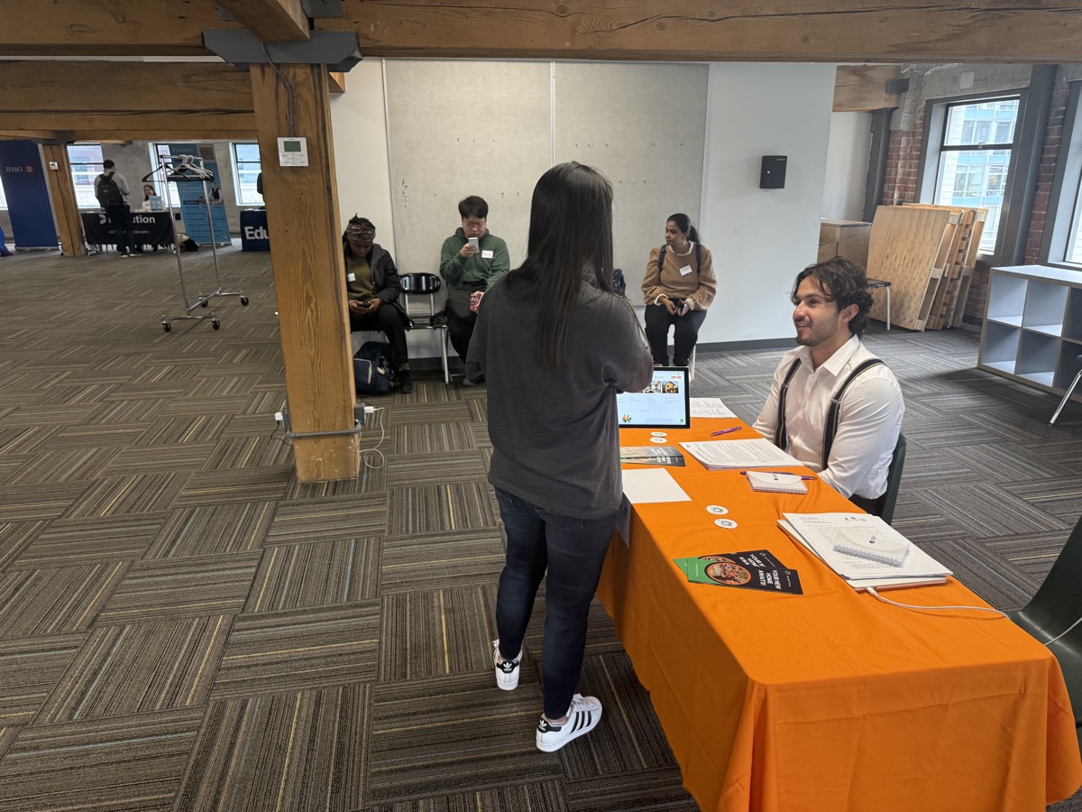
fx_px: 750
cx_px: 541
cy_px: 406
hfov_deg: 71.6
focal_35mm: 24
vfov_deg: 56.8
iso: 200
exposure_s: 1/98
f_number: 1.78
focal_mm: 6.76
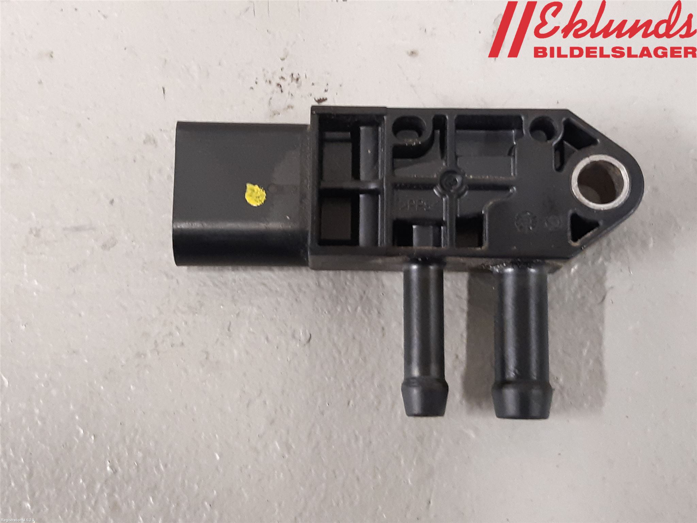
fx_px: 524
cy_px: 262
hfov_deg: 67.3
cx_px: 348
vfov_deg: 53.1
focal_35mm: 26
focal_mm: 3.93
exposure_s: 1/33
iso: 250
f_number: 1.7
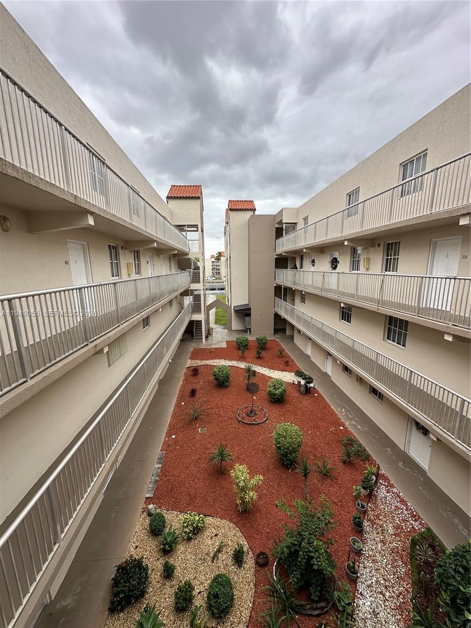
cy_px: 314
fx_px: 254
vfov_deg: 102.1
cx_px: 236
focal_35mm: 14
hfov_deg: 85.7
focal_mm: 2.22
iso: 40
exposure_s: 1/384
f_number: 2.2
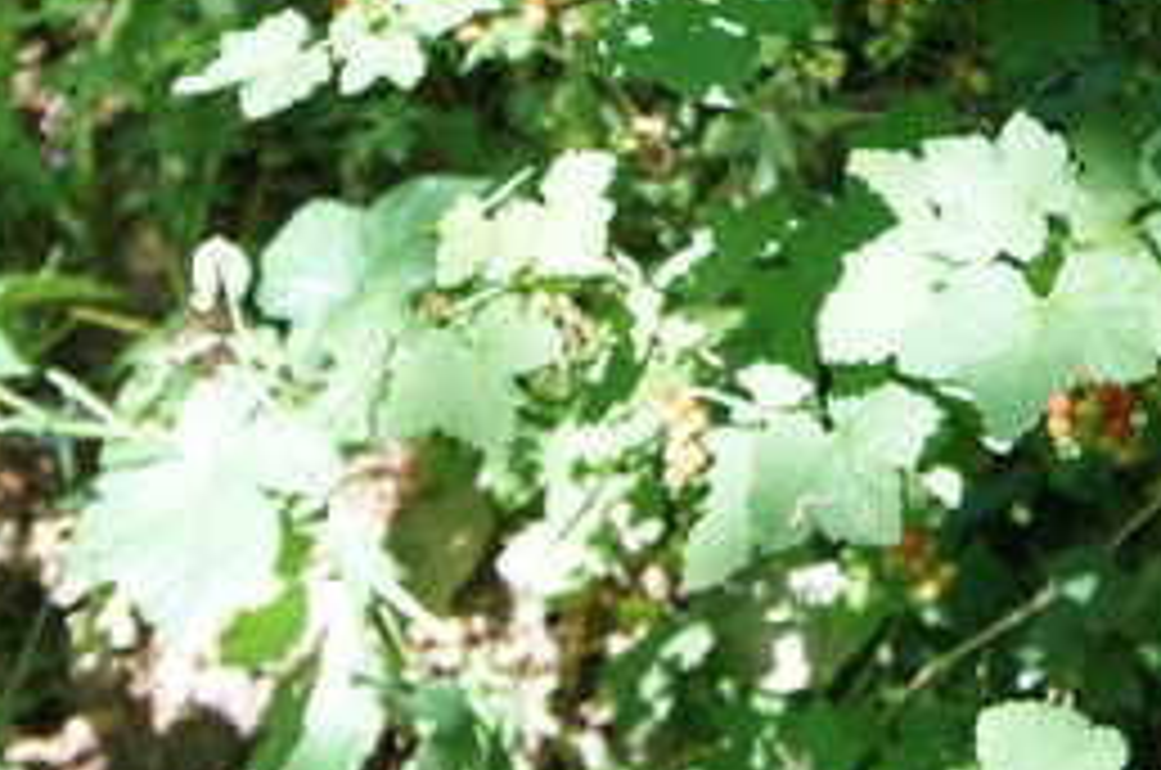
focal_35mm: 87
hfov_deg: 22.6
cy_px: 0
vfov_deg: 15.3
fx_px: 2806
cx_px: 1102
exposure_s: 1/50
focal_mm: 25
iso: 200
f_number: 4.5
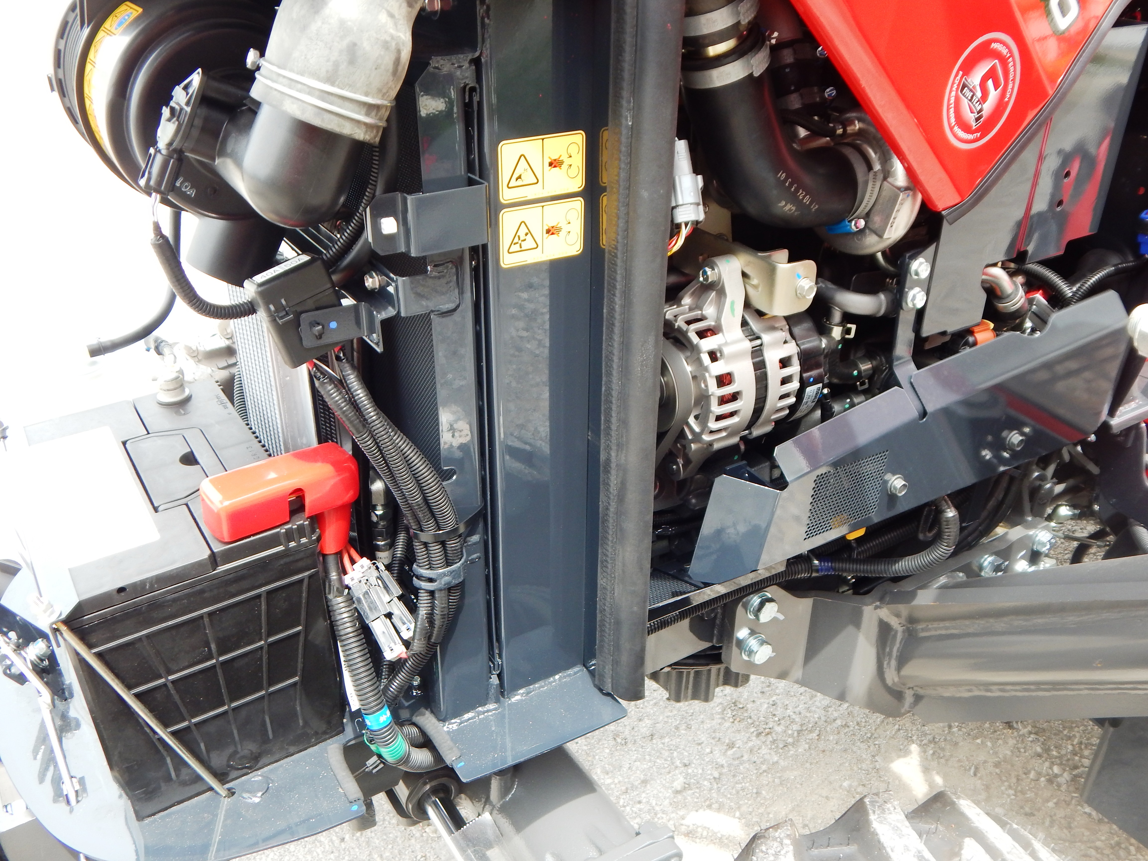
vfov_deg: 45.4
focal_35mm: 31
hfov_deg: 58.4
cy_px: 430
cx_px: 574
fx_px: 1028
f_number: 3.2
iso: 125
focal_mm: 5.6
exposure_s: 1/125
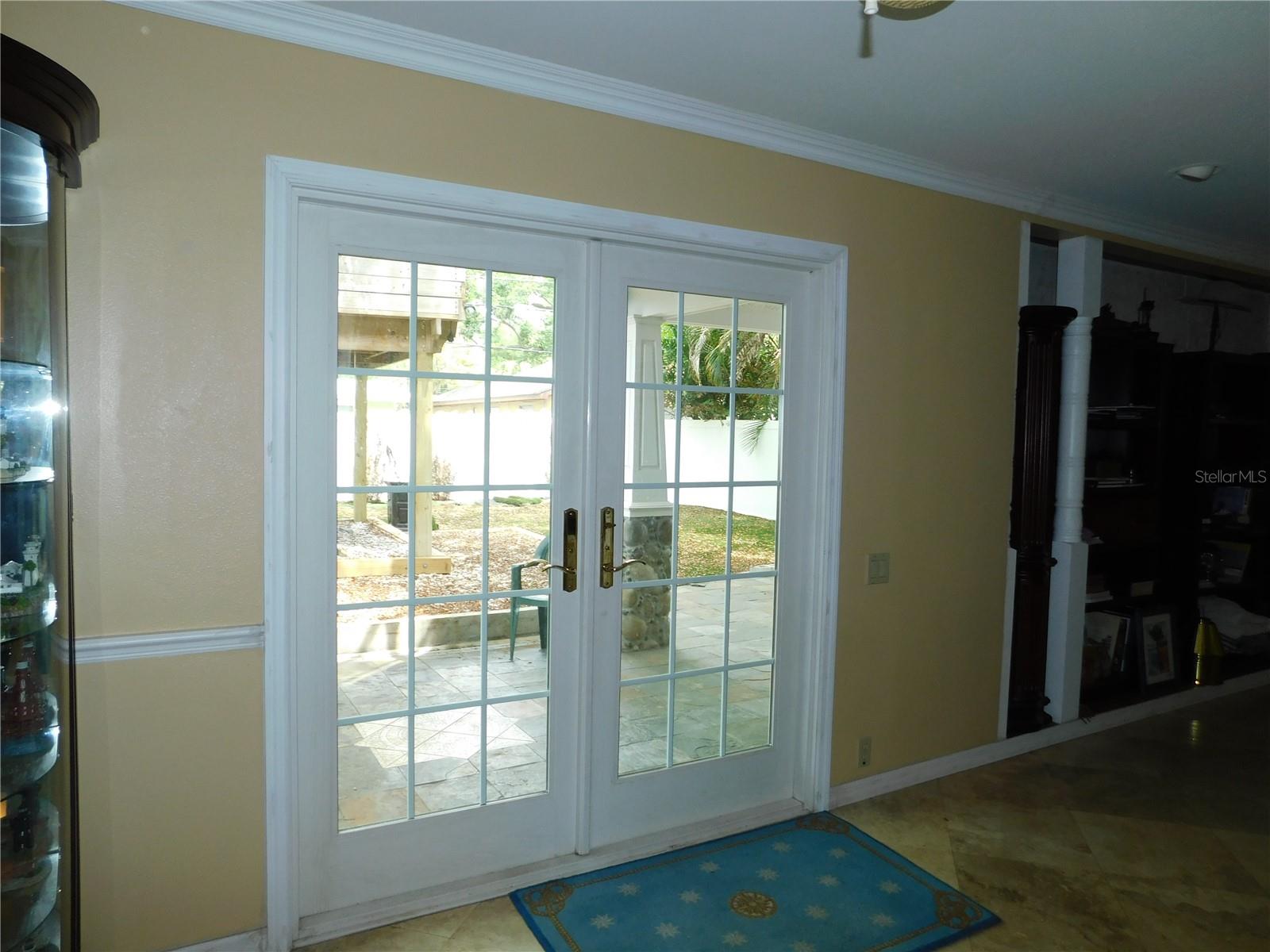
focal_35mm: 23
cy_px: 476
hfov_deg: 73.9
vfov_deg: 58.9
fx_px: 844
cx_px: 635
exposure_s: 1/50
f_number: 3
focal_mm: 4
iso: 125
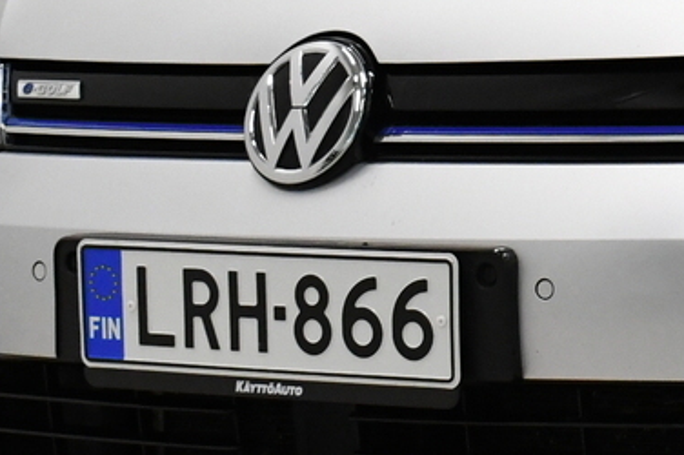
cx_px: 1119
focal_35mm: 220
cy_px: 24
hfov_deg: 9.1
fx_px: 4176
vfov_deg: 6.2
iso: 2500
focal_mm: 34
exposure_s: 1/160
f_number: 6.3
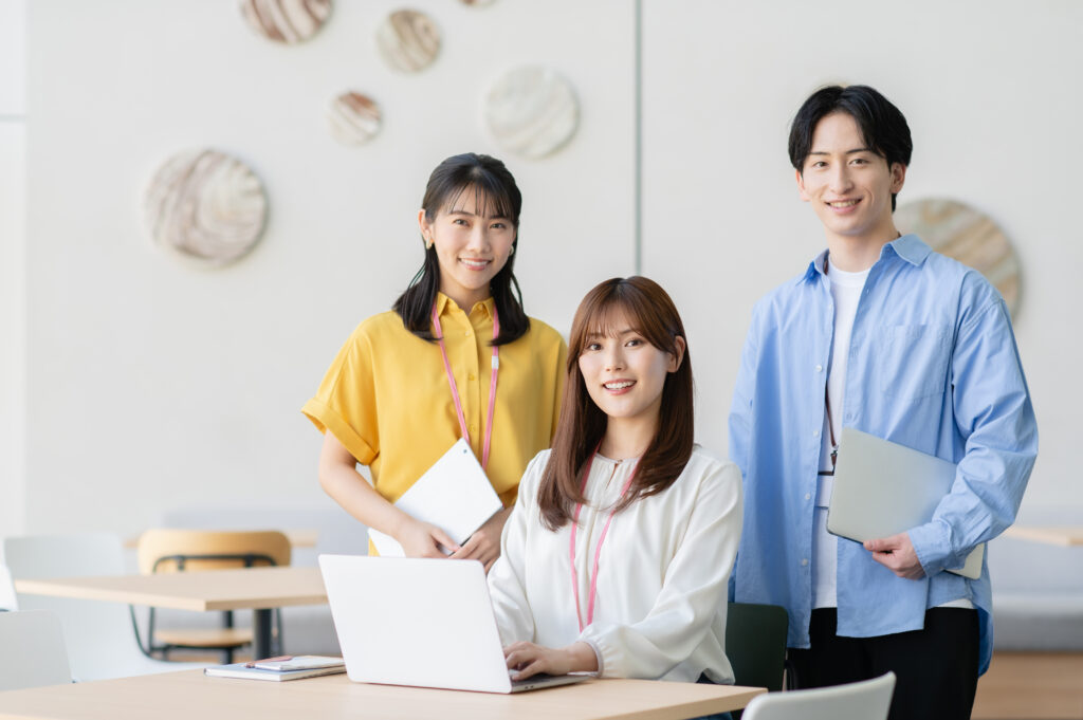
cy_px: 360
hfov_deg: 23.9
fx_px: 2555
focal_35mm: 85
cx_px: 542
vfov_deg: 16.0
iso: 100
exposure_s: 1/160
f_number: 2.8
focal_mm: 85
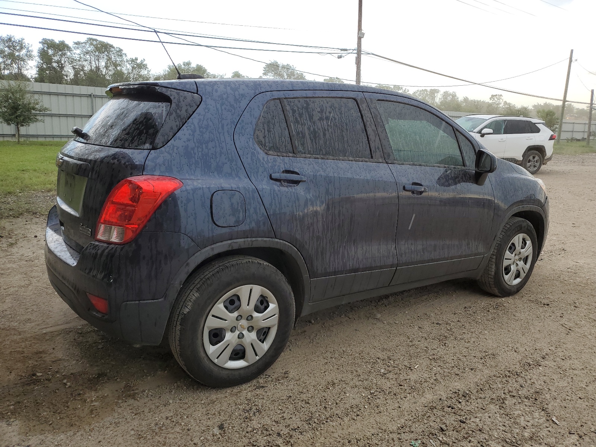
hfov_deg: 67.3
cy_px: 224
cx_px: 298
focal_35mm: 26
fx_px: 448
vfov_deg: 53.1
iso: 50
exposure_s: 1/294
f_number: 1.5
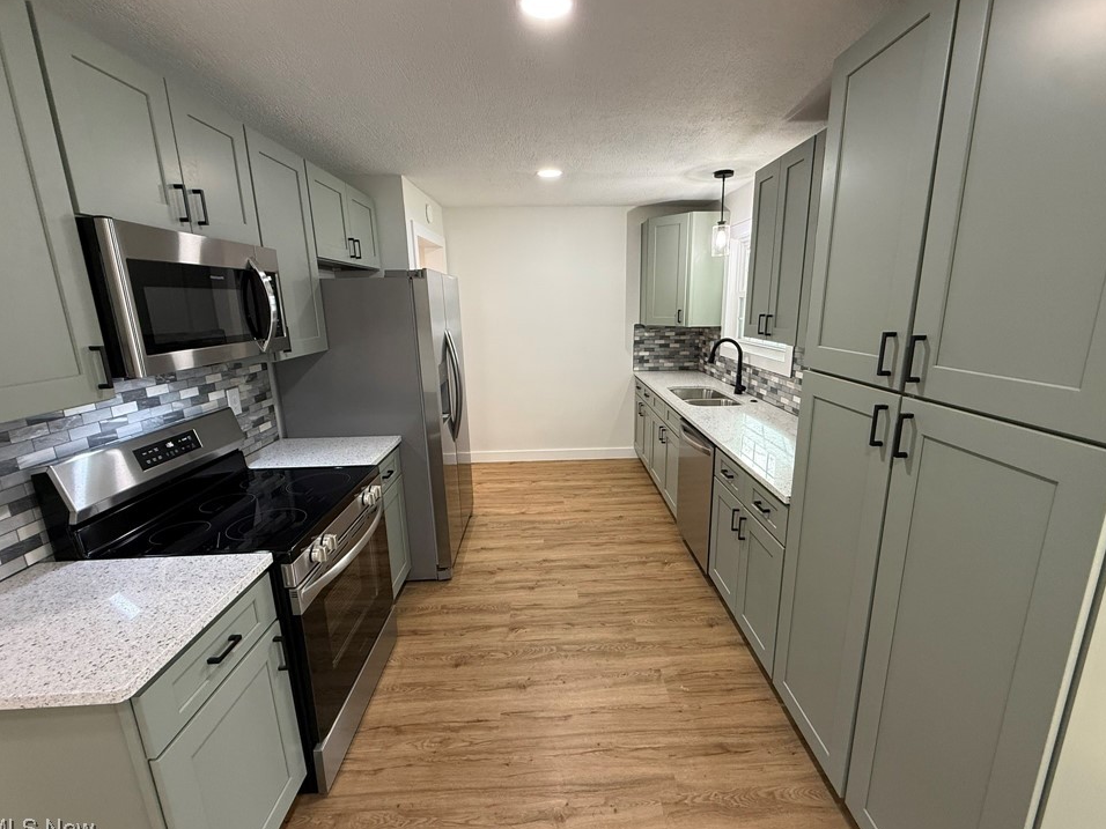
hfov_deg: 98.1
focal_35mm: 15
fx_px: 479
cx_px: 573
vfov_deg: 81.7
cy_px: 410
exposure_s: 1/60
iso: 200
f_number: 2.2
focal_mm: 2.22
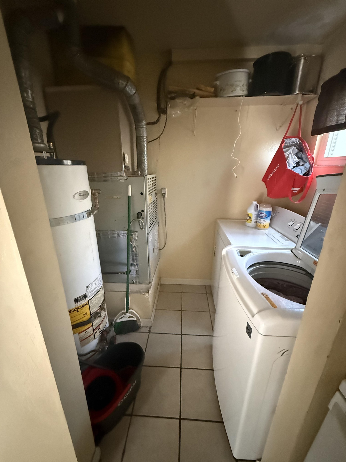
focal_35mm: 14
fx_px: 187
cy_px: 231
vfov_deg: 102.1
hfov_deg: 85.7
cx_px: 173
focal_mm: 2.22
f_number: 2.2
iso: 1250
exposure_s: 1/40
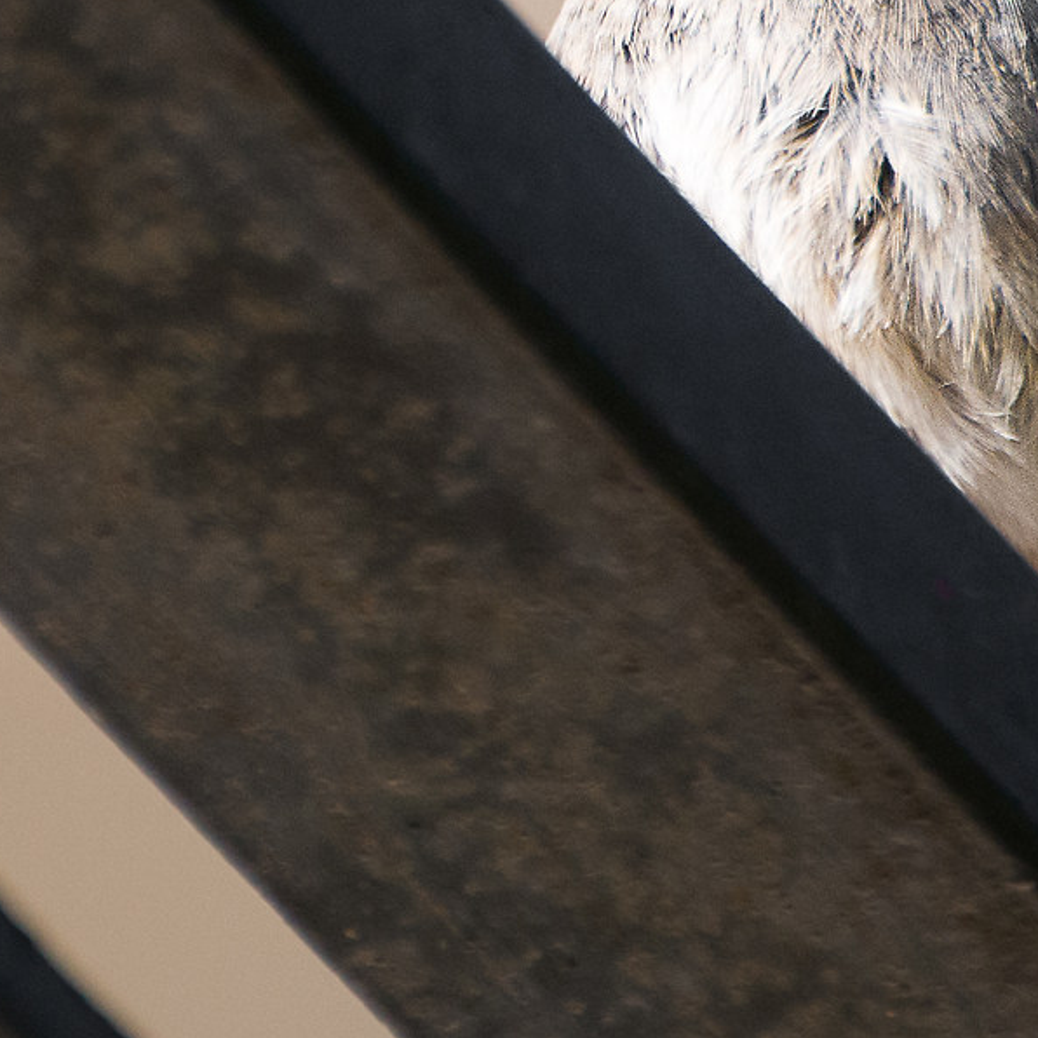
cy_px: 157
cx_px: 280
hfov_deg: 1.1
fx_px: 52143
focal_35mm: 1537
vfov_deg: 1.1
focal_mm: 300
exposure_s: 1/640
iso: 400
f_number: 8
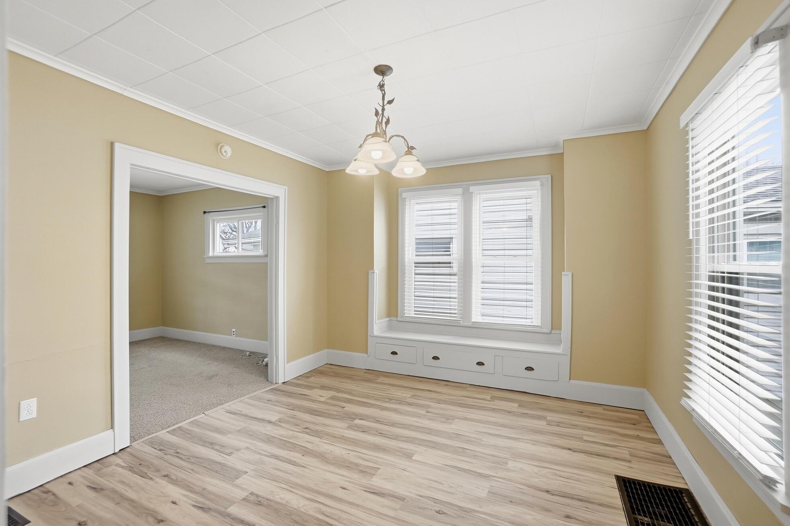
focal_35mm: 15
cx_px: 395
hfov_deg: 100.4
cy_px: 263
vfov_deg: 77.3
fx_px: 329
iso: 100
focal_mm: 10
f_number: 4
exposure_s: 1/400
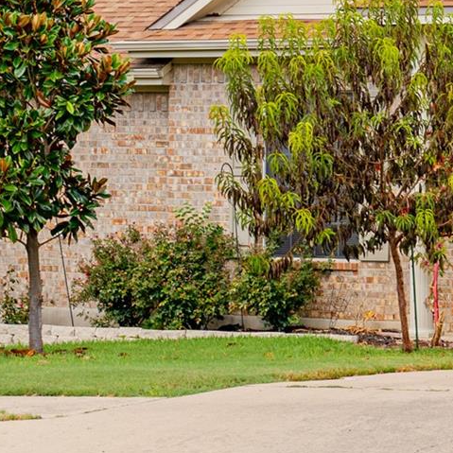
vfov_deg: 9.8
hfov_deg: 9.6
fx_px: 2635
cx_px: 656
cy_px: 226
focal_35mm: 178
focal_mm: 49
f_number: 8
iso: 100
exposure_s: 1/50
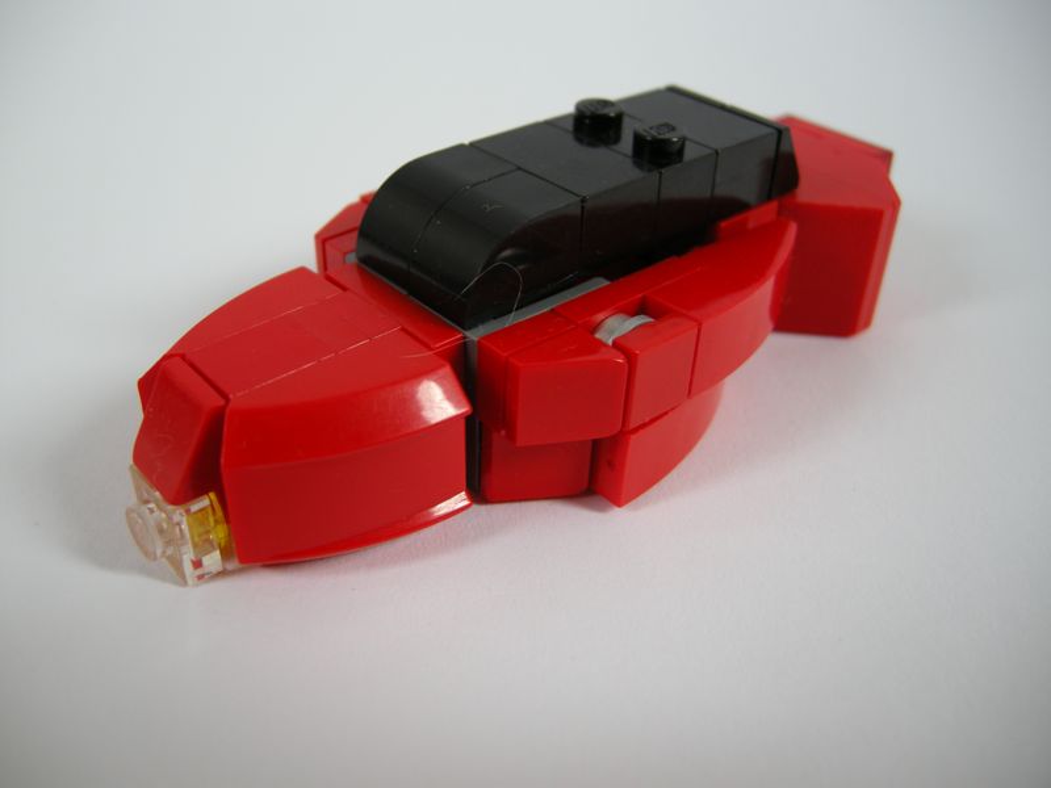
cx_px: 526
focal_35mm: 35
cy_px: 394
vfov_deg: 40.7
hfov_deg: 52.6
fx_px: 1063
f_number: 2.7
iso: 64
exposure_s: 1/57.3
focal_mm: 7.5
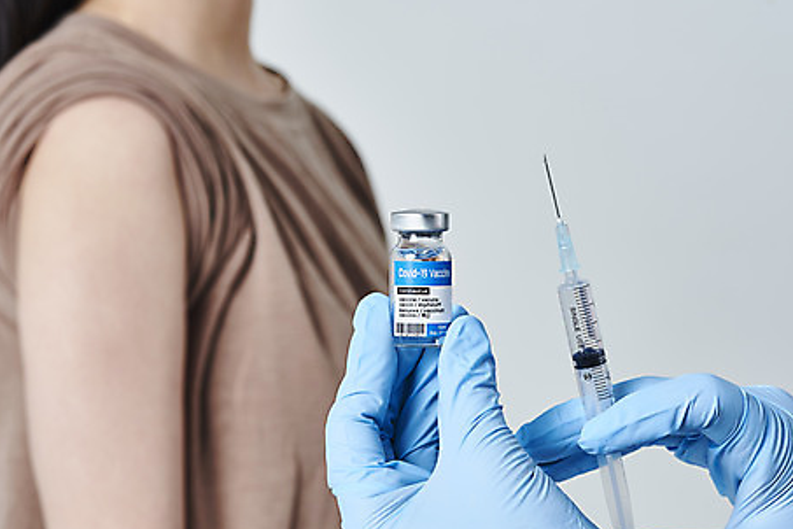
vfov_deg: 9.9
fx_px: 3062
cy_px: 312
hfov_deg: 14.7
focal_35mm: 139
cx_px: 311
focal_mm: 105
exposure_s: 1/125
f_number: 13
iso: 100
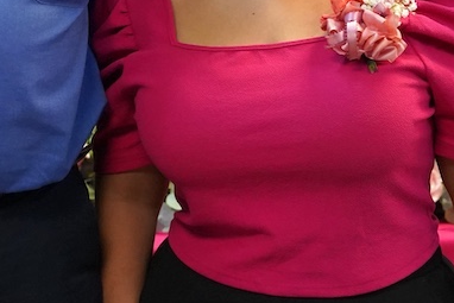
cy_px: -137
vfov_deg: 8.6
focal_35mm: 157
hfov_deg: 12.8
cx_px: -67
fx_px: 1981
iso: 8000
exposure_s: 1/160
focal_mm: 50
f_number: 4
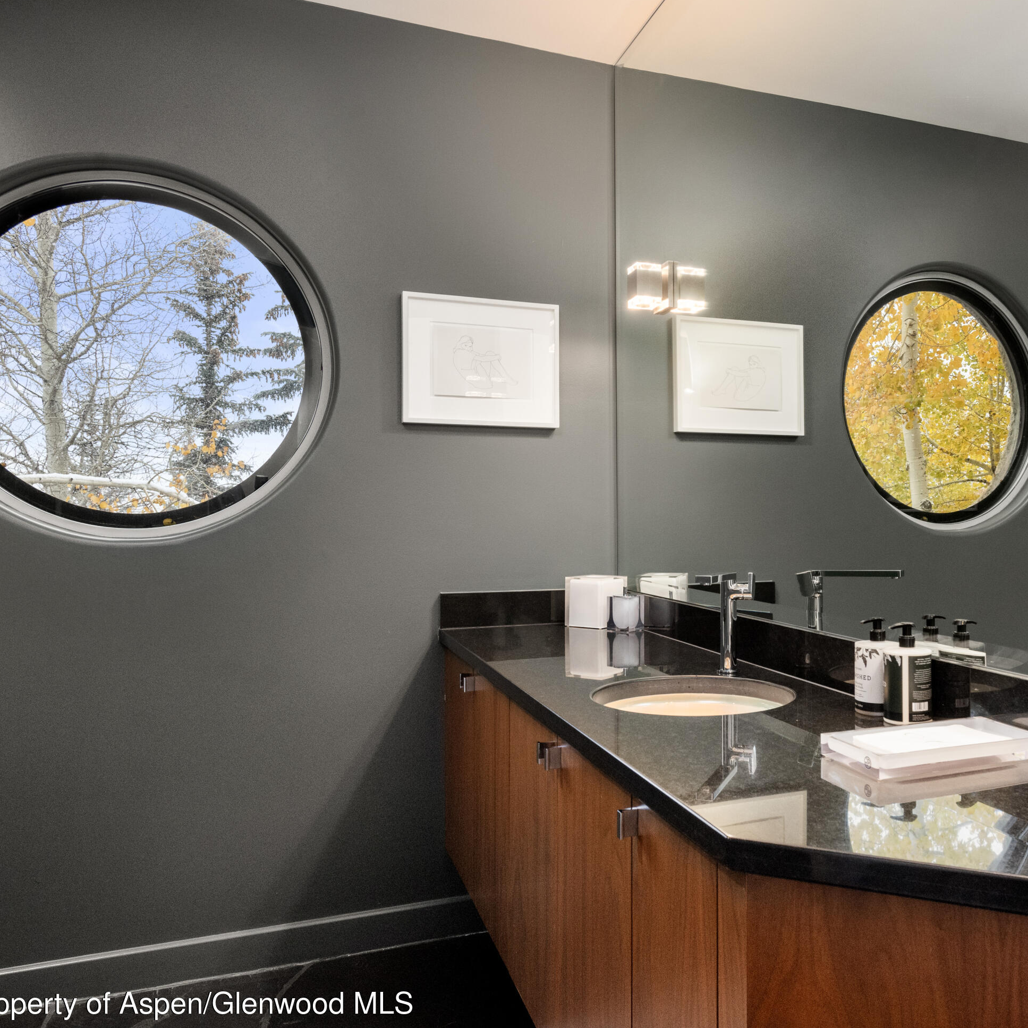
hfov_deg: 54.8
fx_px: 974
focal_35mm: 29
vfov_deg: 55.6
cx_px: 661
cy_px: 520
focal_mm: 22
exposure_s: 1/25
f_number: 7.1
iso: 1250
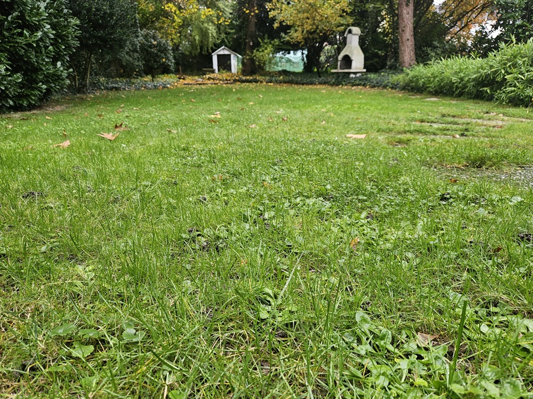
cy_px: 200
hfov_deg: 73.9
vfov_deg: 58.9
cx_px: 266
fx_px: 354
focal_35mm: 23
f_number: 1.8
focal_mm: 5.4
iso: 80
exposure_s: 1/100
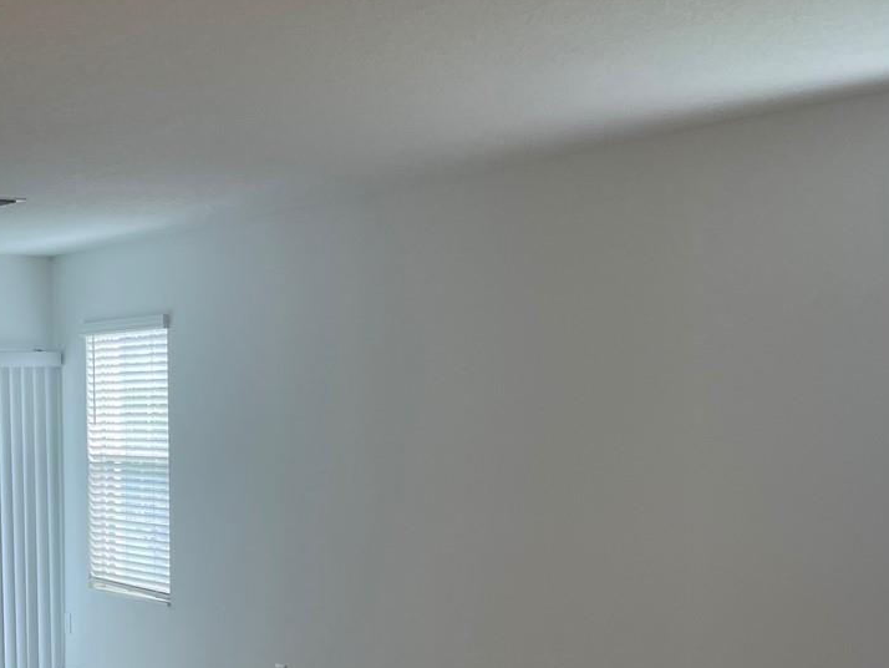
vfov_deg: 25.5
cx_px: 106
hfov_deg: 32.8
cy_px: 573
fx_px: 1439
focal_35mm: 56
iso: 80
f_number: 1.6
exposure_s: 1/120
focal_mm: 5.1
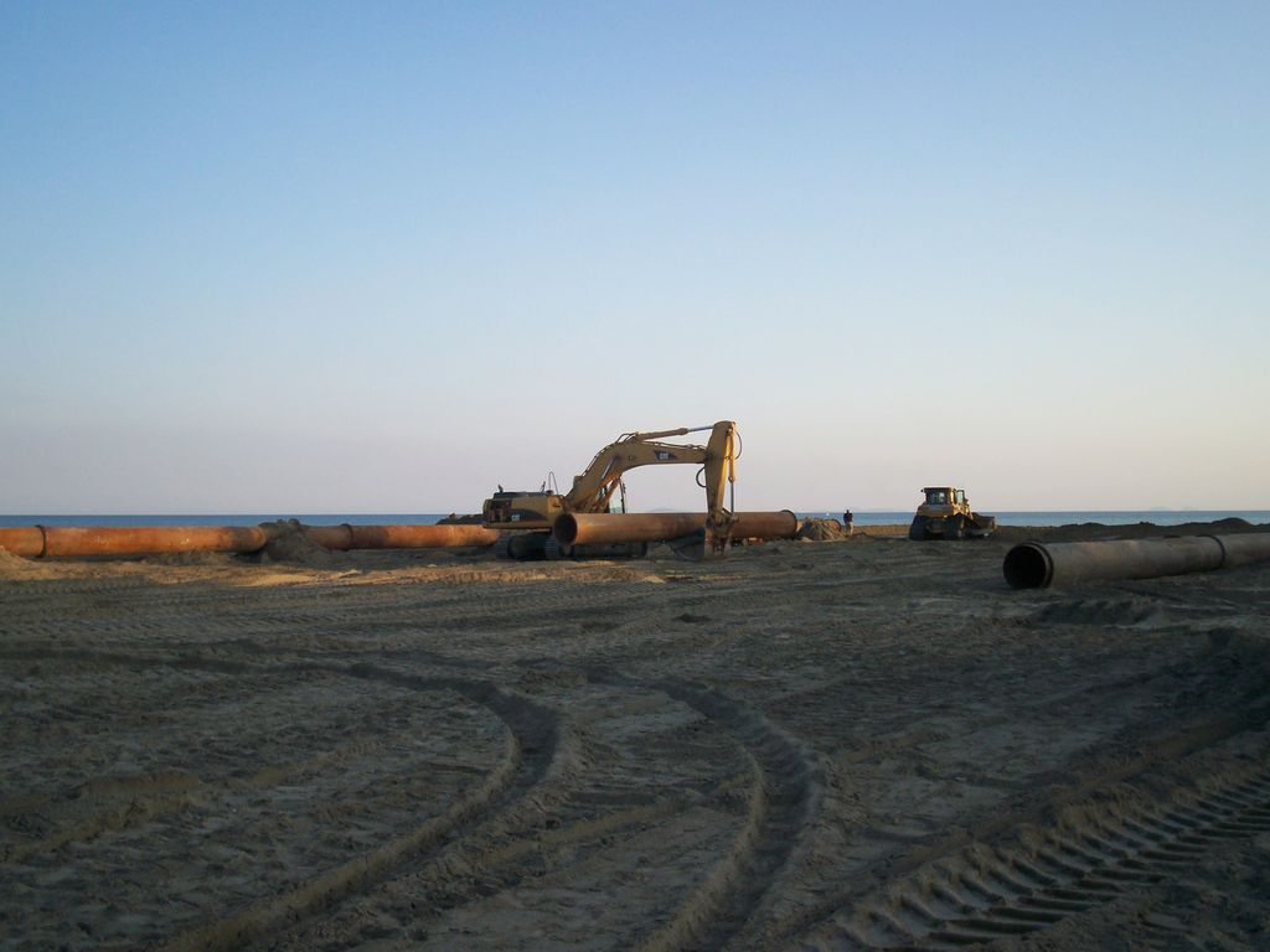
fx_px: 1321
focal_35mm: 36
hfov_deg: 51.4
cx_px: 635
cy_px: 476
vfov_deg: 39.7
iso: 100
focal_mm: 5.9
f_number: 4.5
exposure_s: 1/221
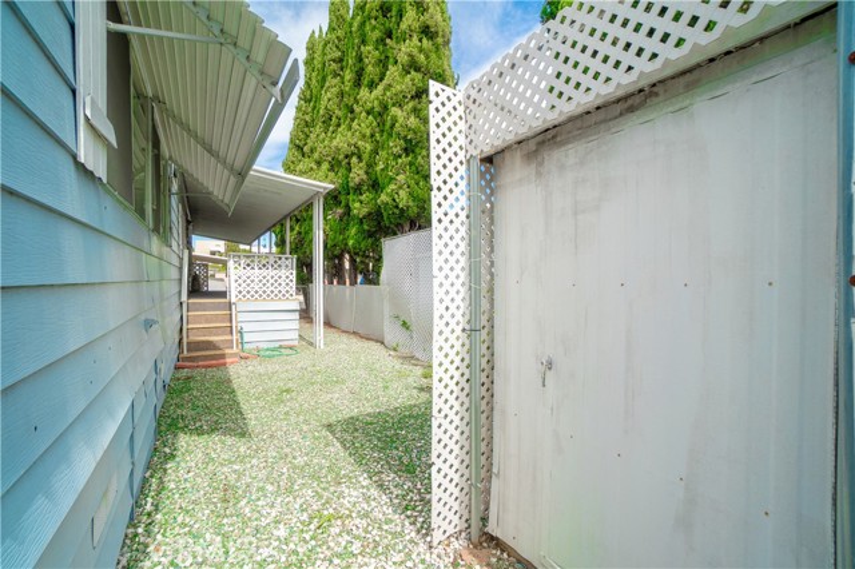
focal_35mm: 15
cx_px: 428
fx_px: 356
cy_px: 284
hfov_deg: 100.4
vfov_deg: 77.3
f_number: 7.1
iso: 100
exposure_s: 1/160
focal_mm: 10
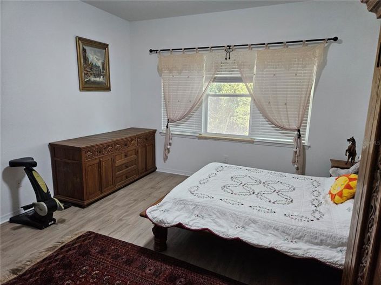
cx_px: 190
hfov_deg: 74.0
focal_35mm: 23
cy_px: 142
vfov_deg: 58.8
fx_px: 253
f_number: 1.8
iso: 500
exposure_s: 1/120
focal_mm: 5.4
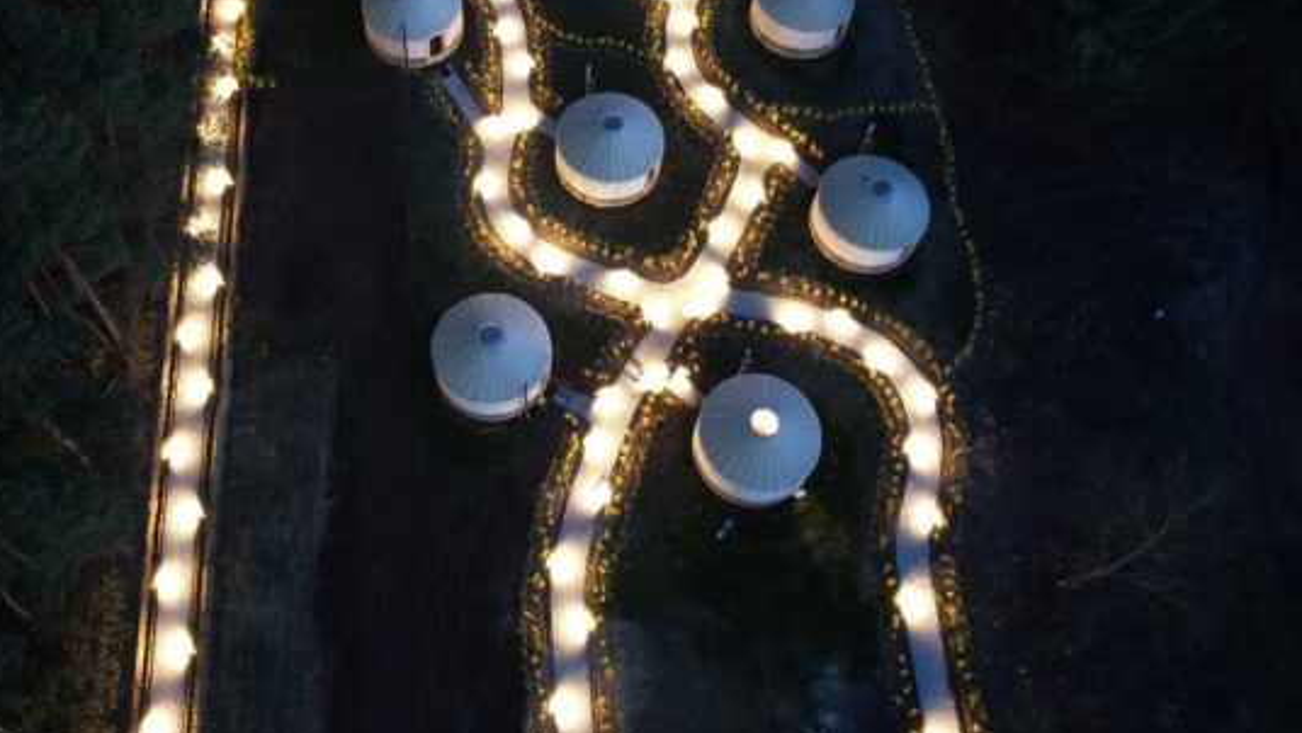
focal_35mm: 33
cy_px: 204
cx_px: 527
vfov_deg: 35.1
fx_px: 1140
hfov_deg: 59.0
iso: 1460
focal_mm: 8.38
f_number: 2.8
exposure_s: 1/4
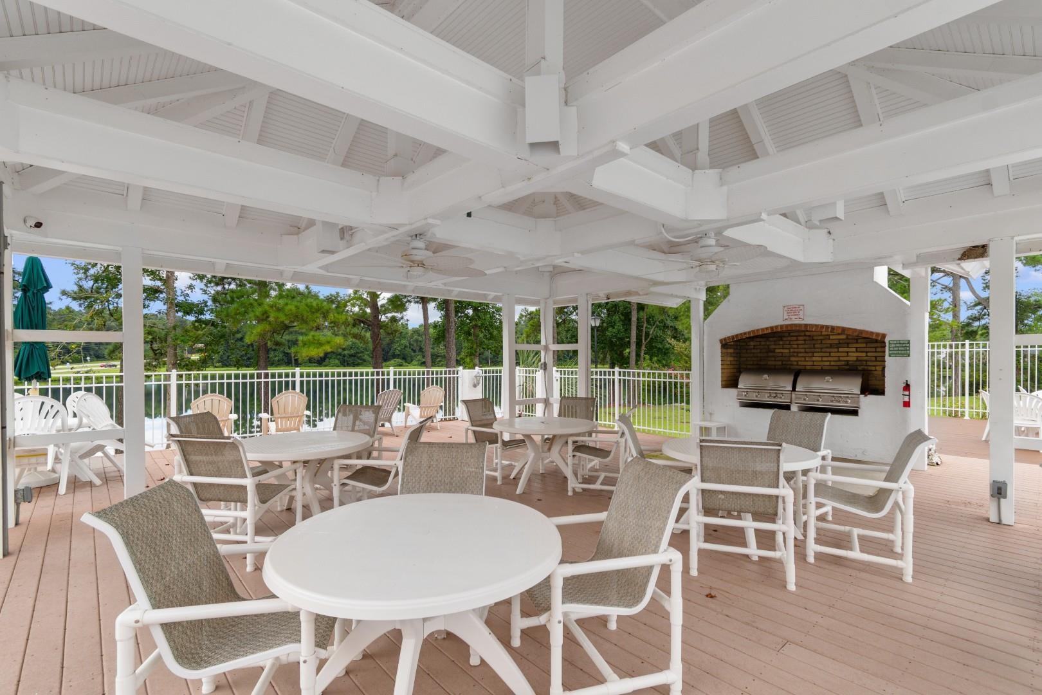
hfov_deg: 100.4
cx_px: 521
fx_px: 434
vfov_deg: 77.3
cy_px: 348
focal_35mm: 15
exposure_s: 1/200
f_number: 7.1
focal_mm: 10
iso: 100
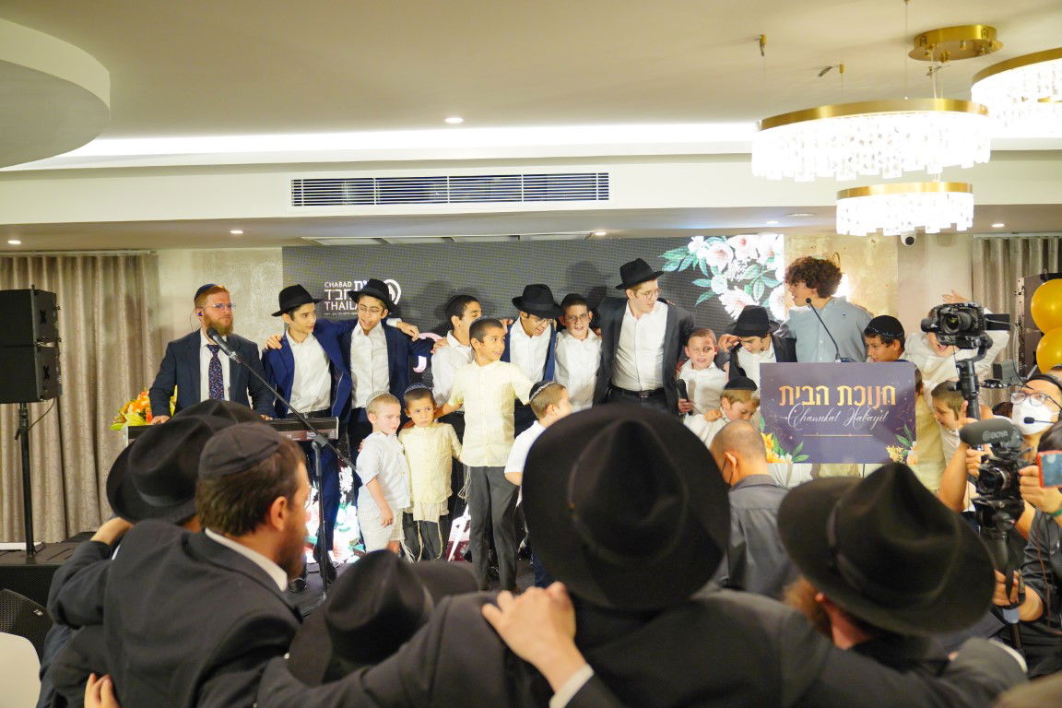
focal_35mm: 35
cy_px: 354
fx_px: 1032
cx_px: 531
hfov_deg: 54.4
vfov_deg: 37.9
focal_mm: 35
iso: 2500
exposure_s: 1/200
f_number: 3.5
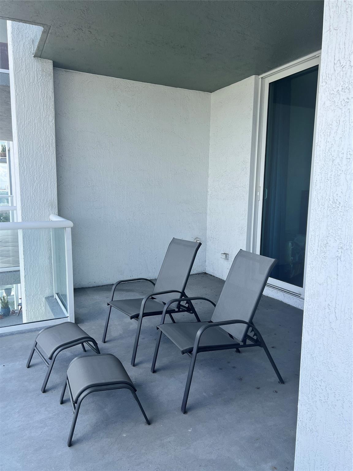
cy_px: 236
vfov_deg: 67.3
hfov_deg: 53.1
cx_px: 176
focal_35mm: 26
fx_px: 354
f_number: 1.5
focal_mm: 5.7
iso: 50
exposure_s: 1/1048
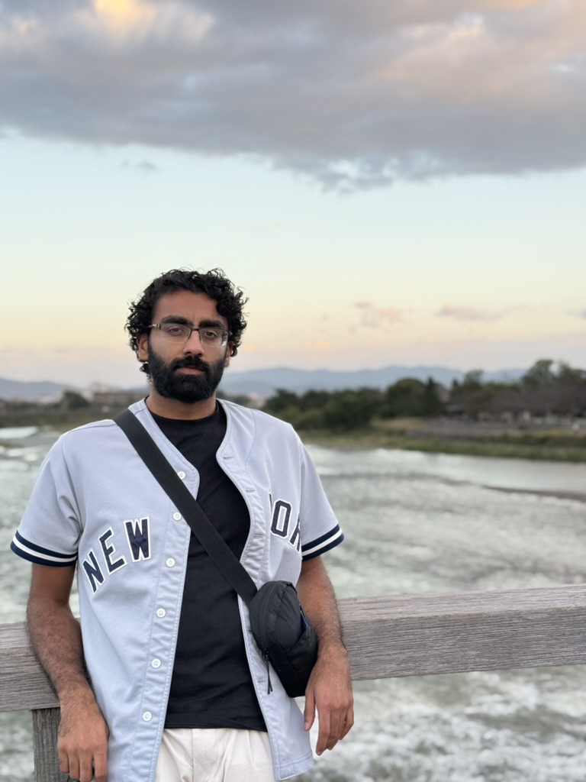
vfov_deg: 39.7
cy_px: 391
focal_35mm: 48
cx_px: 293
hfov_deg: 30.3
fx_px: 1083
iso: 64
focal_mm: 6.76
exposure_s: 1/496
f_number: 1.78
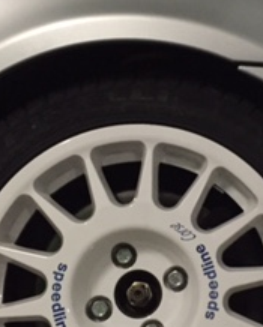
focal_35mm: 83
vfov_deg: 23.0
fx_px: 806
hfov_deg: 18.4
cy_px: 154
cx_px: 200
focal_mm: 4.15
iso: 400
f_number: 2.2
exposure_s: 1/17
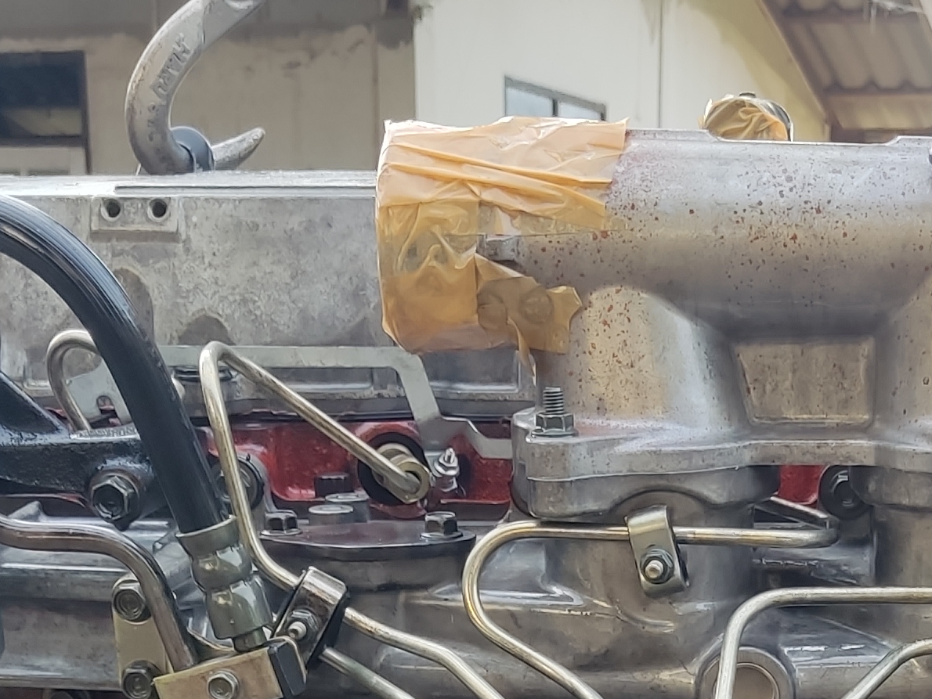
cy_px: 1082
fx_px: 2262
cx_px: 724
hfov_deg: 23.0
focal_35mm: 84
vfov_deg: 16.0
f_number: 1.79
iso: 68
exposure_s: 1/100
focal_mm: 4.71
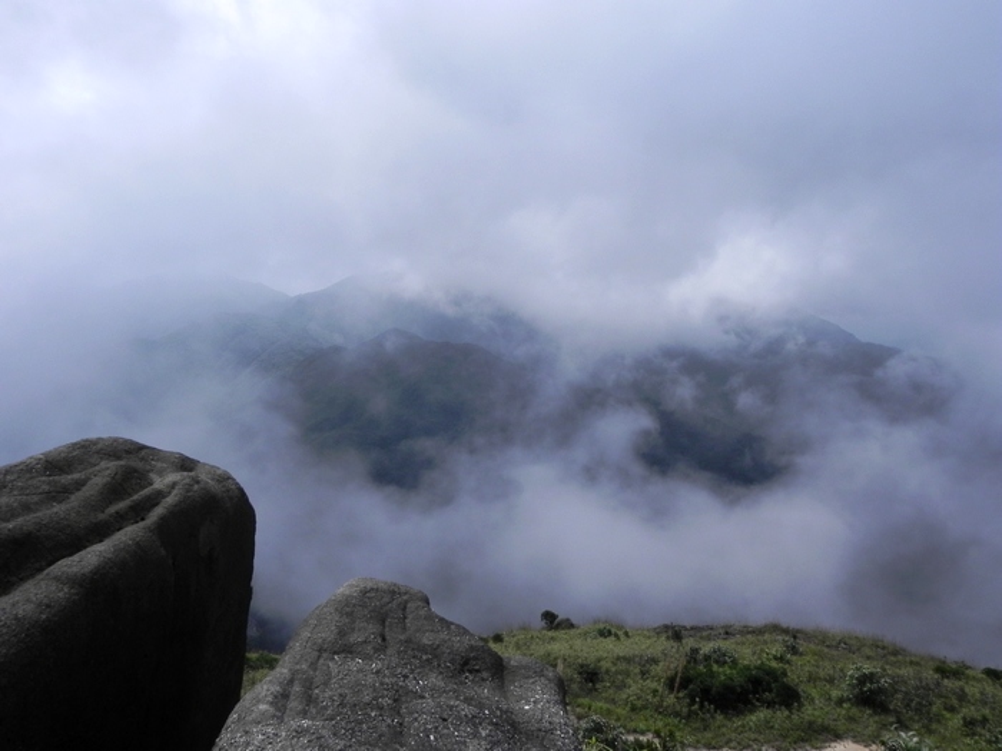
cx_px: 501
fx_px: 839
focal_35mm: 29
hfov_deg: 61.7
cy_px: 376
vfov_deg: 48.2
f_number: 8
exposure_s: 1/625
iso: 160
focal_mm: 5.2
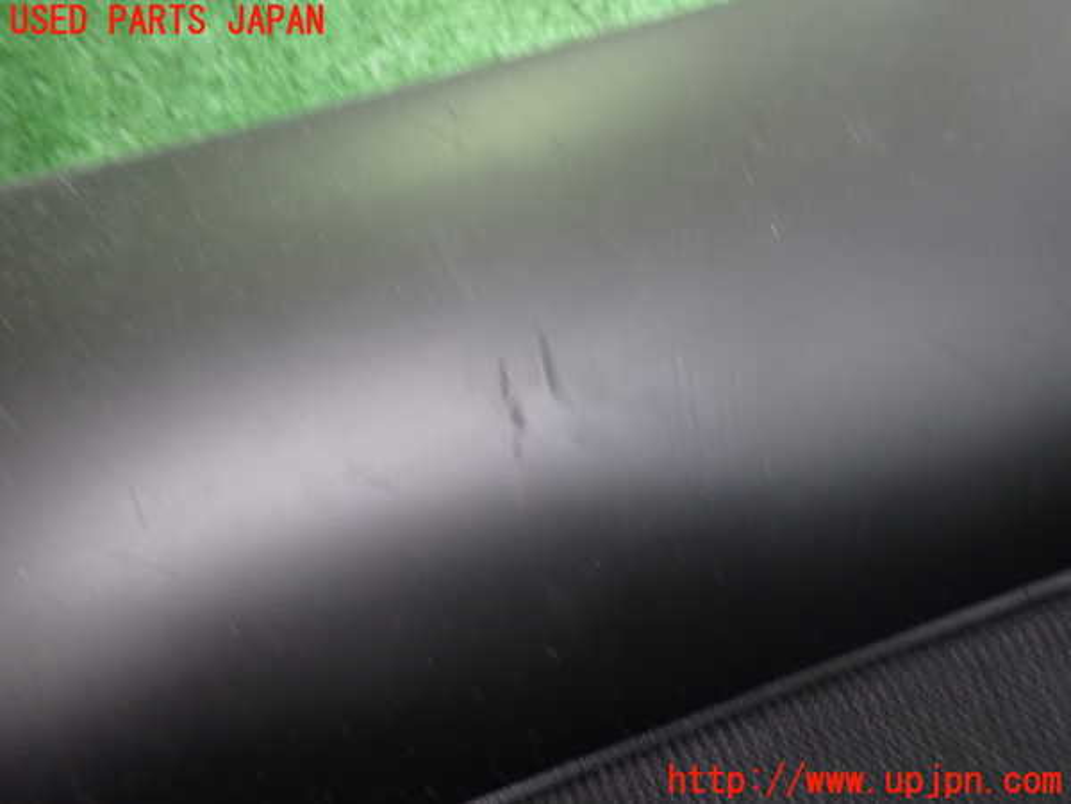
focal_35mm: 30
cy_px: 402
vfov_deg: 46.8
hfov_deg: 60.0
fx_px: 928
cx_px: 536
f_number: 2.3
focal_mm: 5.4
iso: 320
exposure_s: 1/30
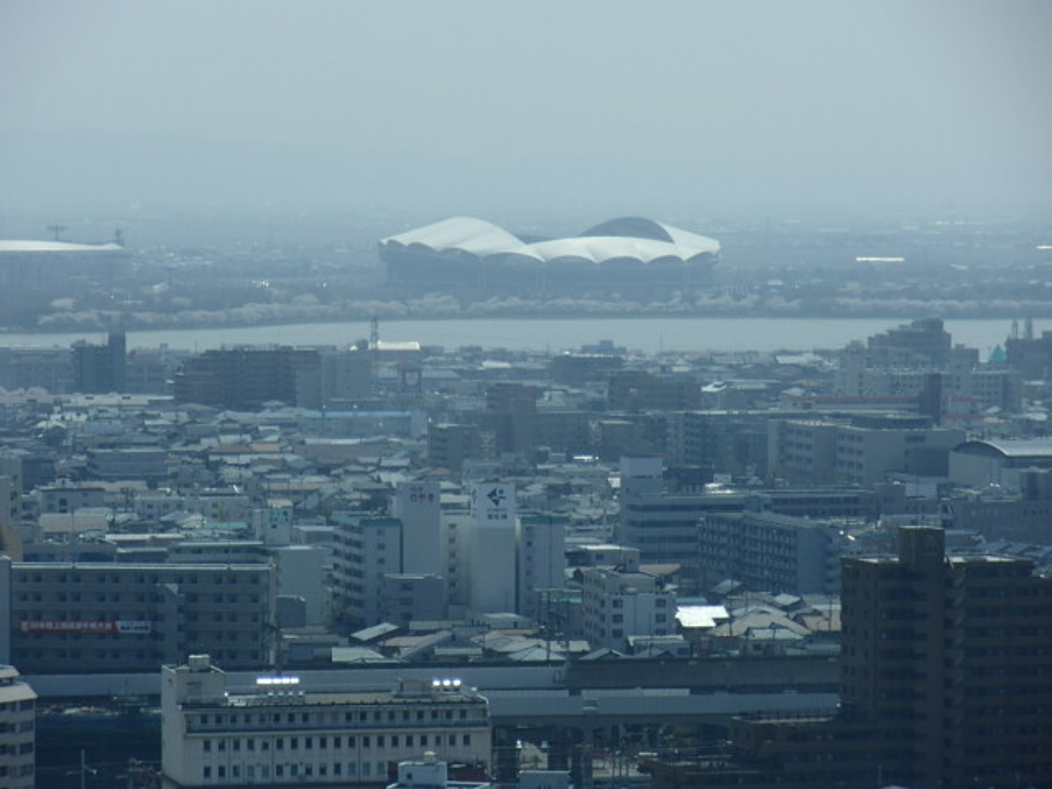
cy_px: 394
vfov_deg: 7.4
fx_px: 6078
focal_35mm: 200
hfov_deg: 9.9
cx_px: 526
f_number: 5.9
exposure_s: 1/500
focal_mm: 35.2
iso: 100
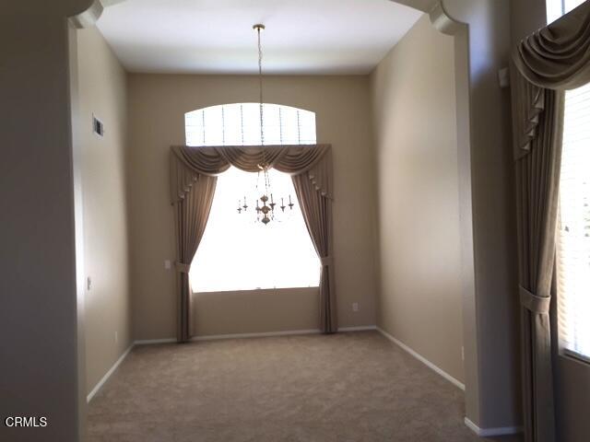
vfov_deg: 48.2
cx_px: 295
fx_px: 494
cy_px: 221
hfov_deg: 61.7
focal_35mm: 29
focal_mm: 4.15
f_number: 2.2
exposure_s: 1/40
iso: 32
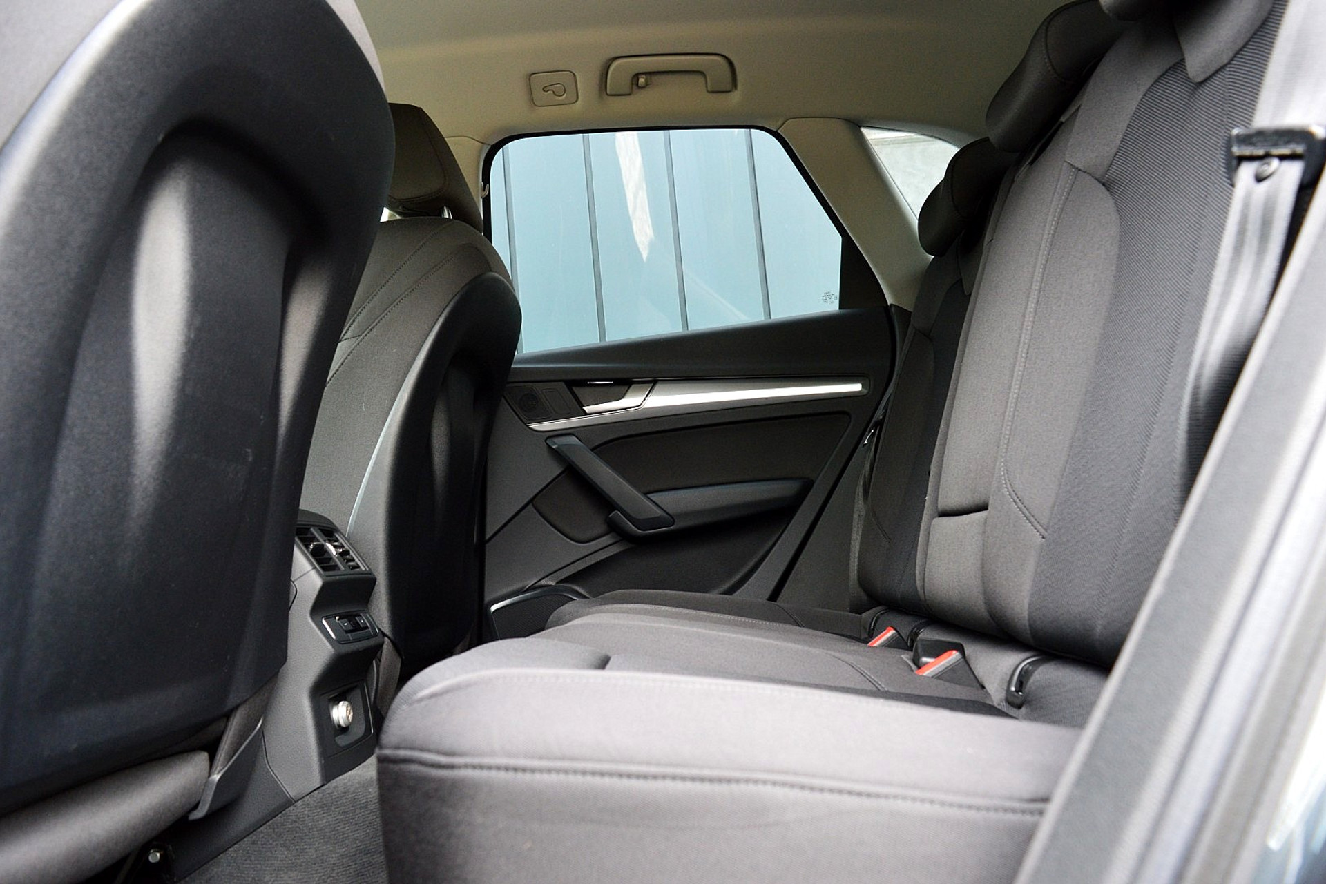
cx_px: 663
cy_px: 442
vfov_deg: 47.9
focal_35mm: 27
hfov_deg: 67.4
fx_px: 994
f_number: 5
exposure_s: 1/60
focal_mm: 18
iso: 800
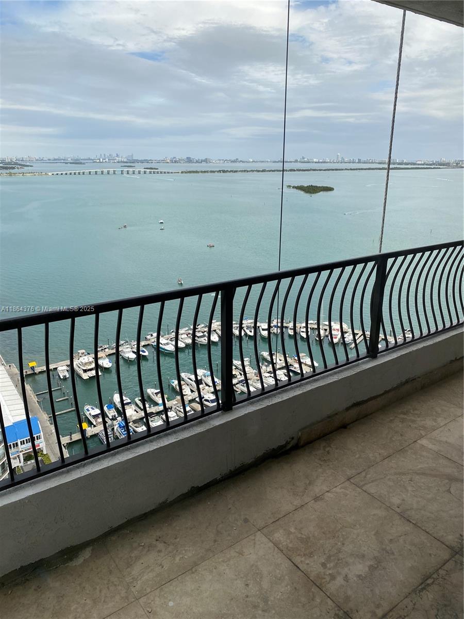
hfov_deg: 53.1
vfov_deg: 67.3
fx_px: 465
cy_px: 310
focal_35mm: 26
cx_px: 232
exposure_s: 1/1629
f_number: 1.8
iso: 32
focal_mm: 4.25
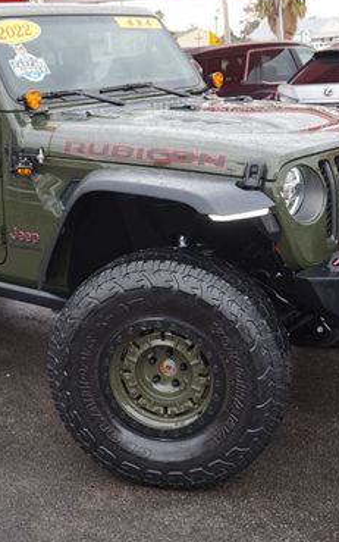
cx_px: 87
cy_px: 244
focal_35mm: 53
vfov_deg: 38.1
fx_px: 783
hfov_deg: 24.2
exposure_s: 1/60
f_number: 4
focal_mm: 20
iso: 125
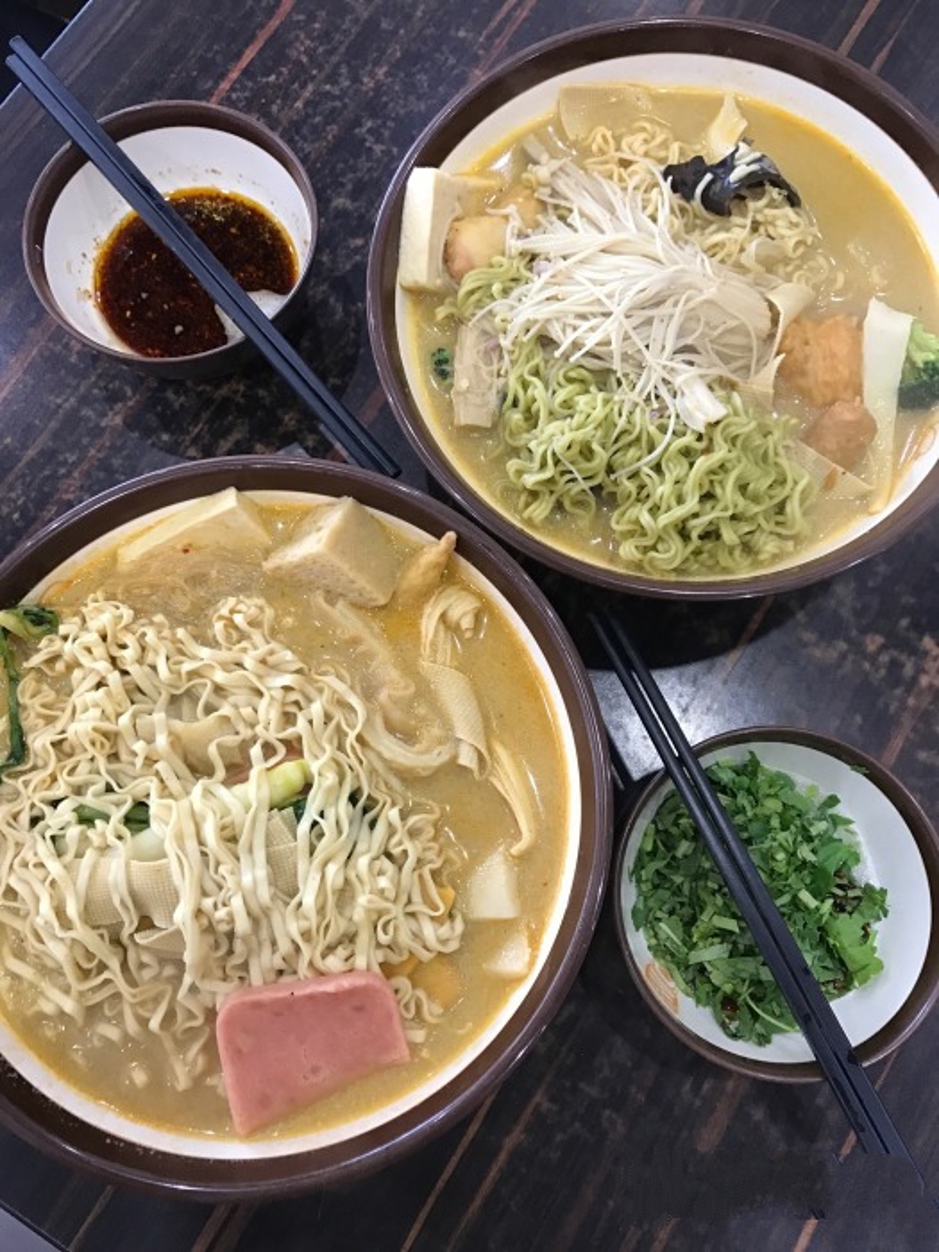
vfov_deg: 63.4
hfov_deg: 49.7
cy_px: 626
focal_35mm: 28
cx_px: 470
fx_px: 1013
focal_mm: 3.99
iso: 32
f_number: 1.8
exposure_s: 1/25
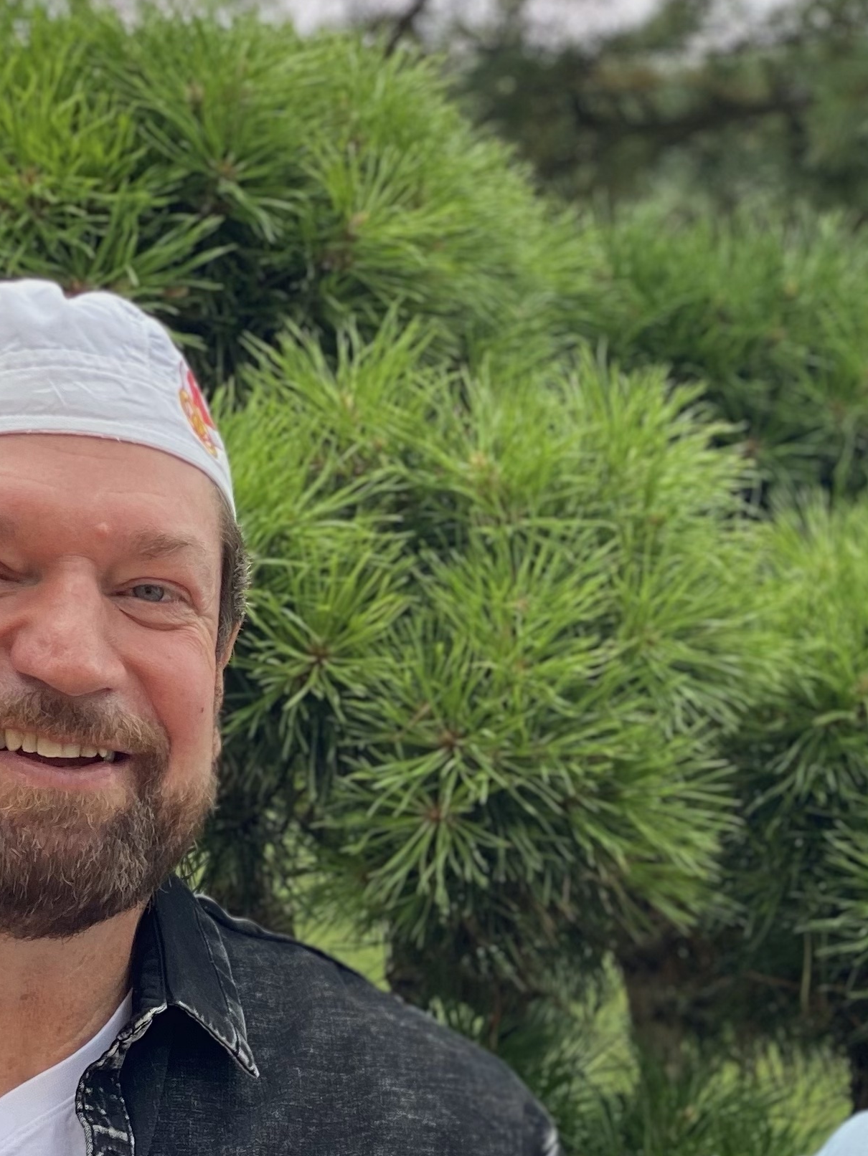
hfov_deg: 11.4
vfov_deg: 15.1
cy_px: 897
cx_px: 732
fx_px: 4346
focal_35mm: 130
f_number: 2
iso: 20
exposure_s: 1/167
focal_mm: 6
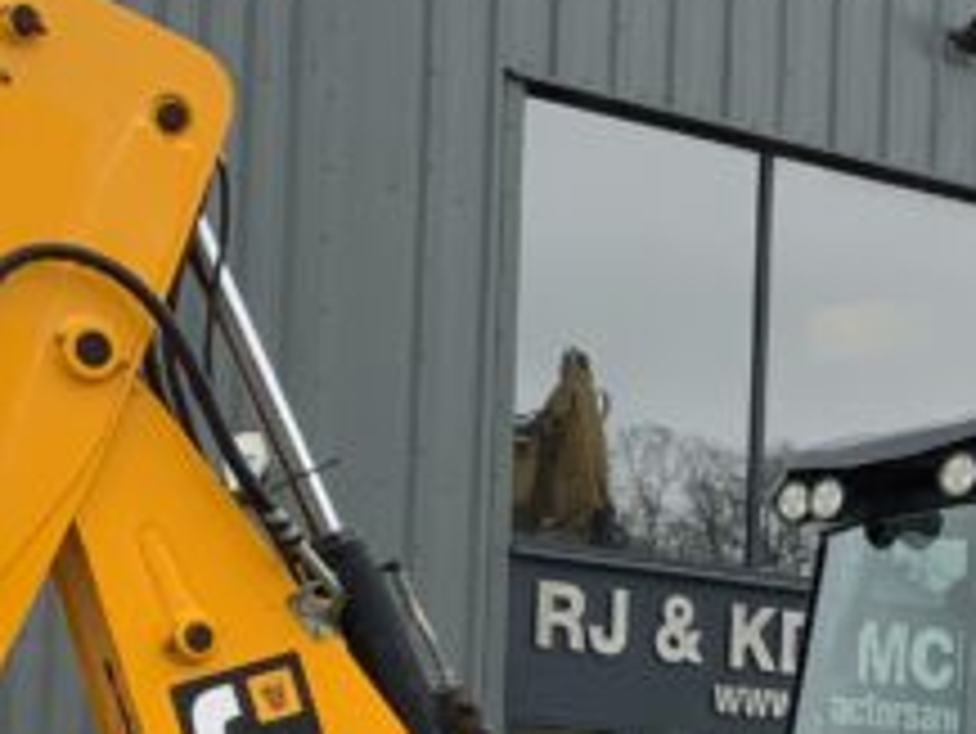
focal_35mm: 137
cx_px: 1147
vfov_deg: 10.7
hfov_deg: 14.0
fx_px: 3865
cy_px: 797
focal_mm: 3
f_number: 1.8
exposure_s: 1/346
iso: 16
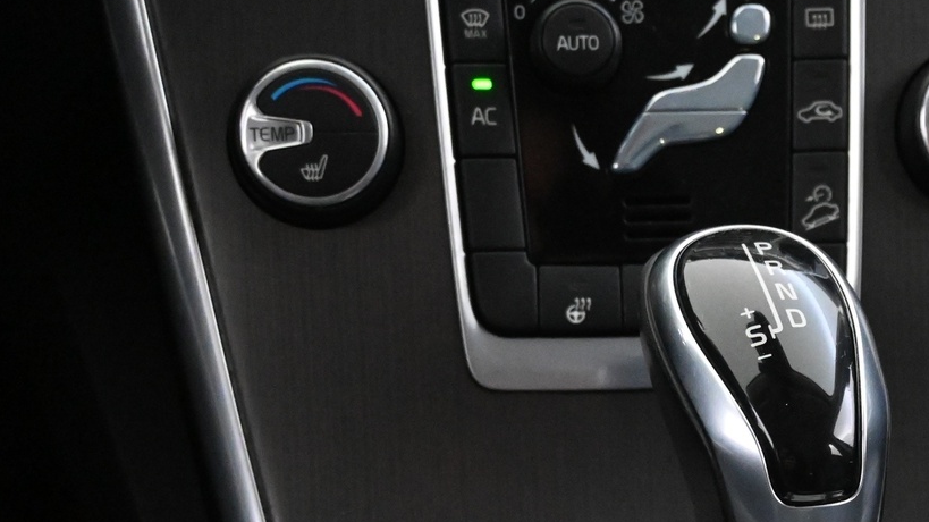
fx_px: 2106
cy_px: 596
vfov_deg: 13.8
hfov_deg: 24.3
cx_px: 808
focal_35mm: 86
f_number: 4.5
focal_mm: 27.5
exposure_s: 1/40
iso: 8000
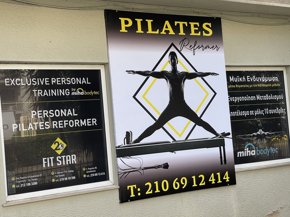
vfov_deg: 22.9
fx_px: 536
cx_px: 145
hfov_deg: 30.3
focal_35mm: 64
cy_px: 108
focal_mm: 7.5
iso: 20
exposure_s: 1/213
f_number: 2.2
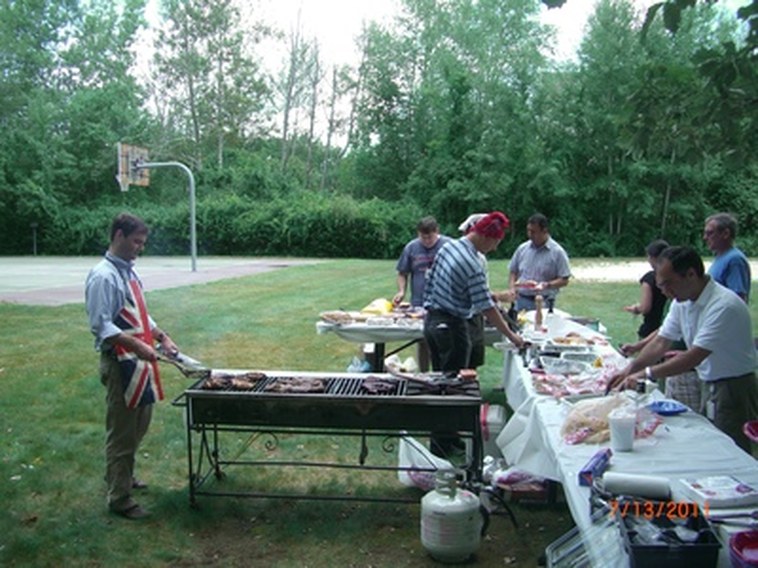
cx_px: 379
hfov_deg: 49.0
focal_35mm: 38
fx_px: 832
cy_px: 284
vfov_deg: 37.7
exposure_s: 1/320
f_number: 2.8
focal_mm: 7.9
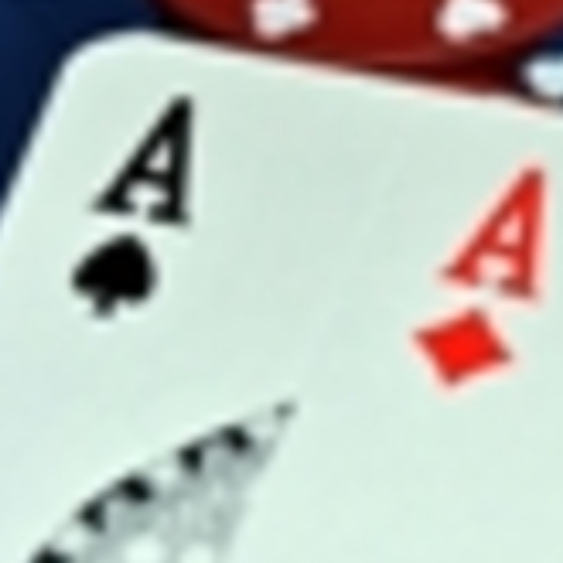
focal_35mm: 201
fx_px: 3699
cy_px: 218
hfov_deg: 8.5
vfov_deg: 8.7
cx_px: 798
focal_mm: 52
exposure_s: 1/60
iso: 100
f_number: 8
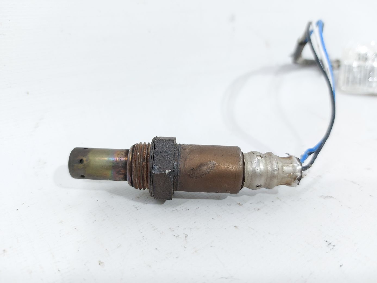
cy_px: 142
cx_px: 188
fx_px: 261
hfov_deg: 71.6
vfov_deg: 56.8
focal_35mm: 24
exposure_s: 1/50
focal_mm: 5.23
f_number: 1.8
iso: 80
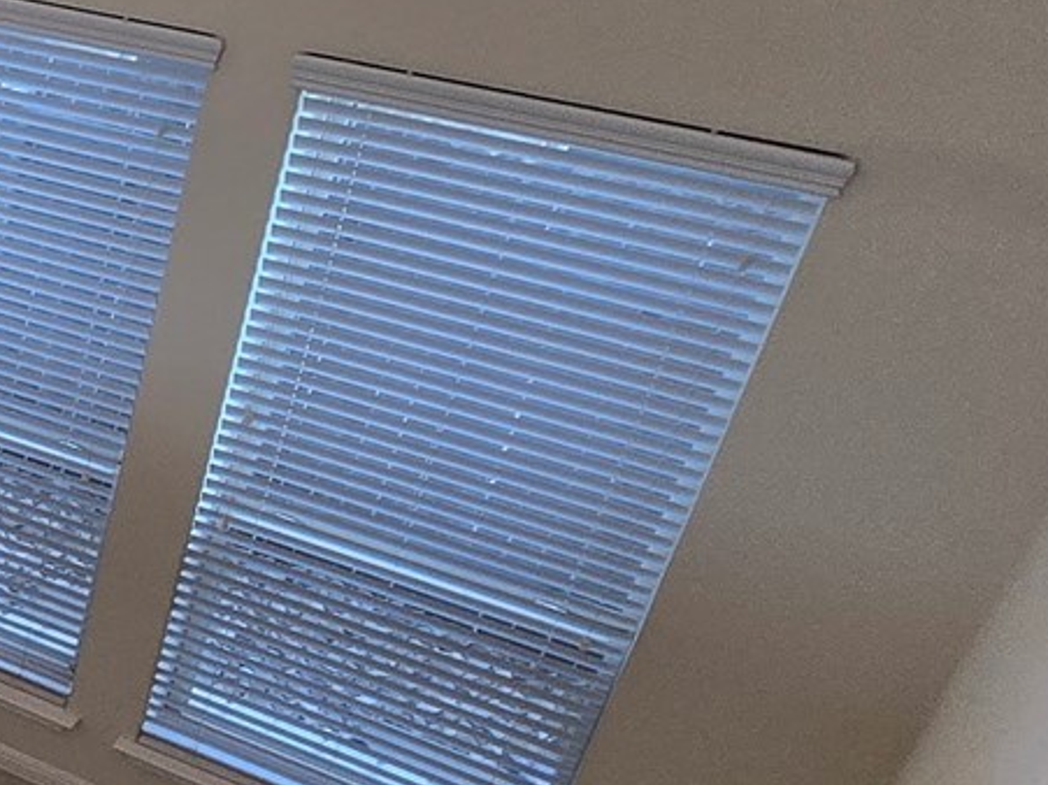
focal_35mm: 59
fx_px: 1786
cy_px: 341
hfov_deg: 18.9
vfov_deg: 24.8
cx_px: -1074
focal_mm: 2.2
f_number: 2.2
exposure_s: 1/60
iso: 80
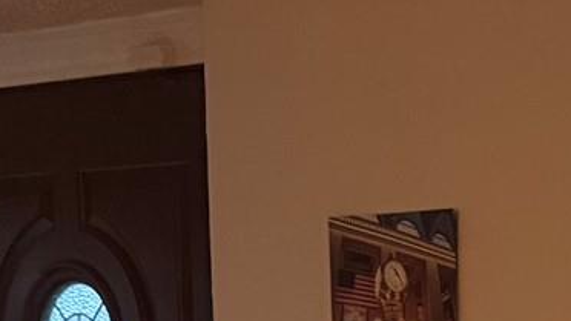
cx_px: 724
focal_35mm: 144
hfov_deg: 14.4
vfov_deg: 7.5
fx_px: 2180
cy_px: 908
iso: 640
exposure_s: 1/40
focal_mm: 6.76
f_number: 1.78
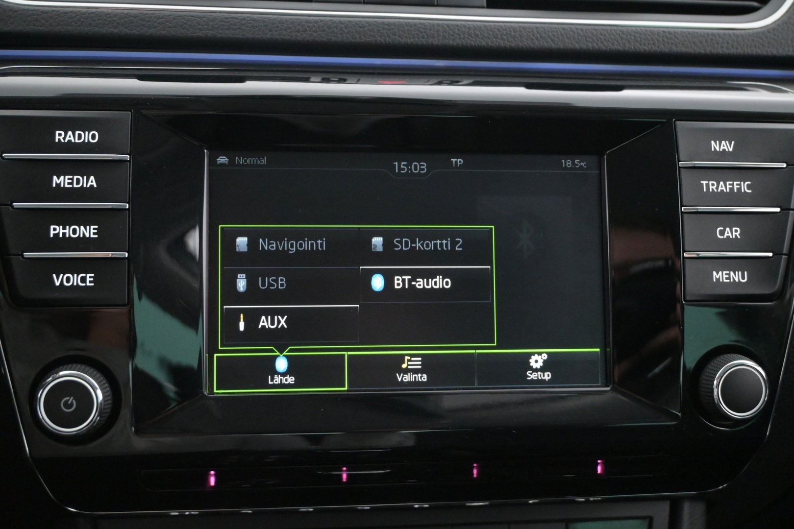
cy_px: 264
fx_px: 860
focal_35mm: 39
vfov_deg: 34.2
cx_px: 397
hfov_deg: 49.6
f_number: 4.5
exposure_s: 1/40
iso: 5000
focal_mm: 26
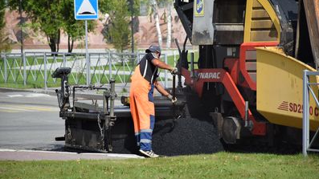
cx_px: 160
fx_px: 1877
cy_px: 92
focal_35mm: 222
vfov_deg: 5.5
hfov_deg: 9.7
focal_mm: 140
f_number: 7.1
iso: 400
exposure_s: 1/1600
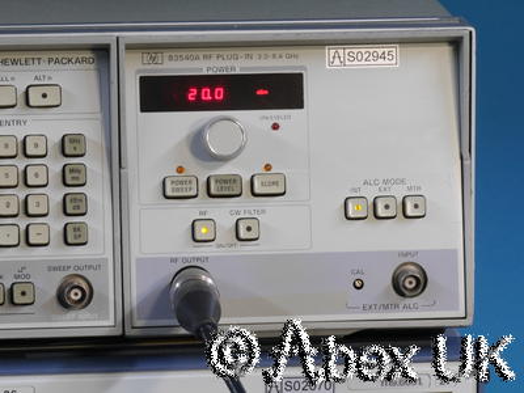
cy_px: 196
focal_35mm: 204
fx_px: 3088
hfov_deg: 9.7
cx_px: 262
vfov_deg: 7.3
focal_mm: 102
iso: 800
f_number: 22
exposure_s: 1/2
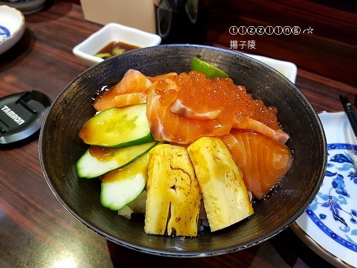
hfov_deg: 67.3
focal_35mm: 26
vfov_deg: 53.1
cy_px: 134
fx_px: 268
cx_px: 178
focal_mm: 4.2
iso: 160
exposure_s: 1/24
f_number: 1.7
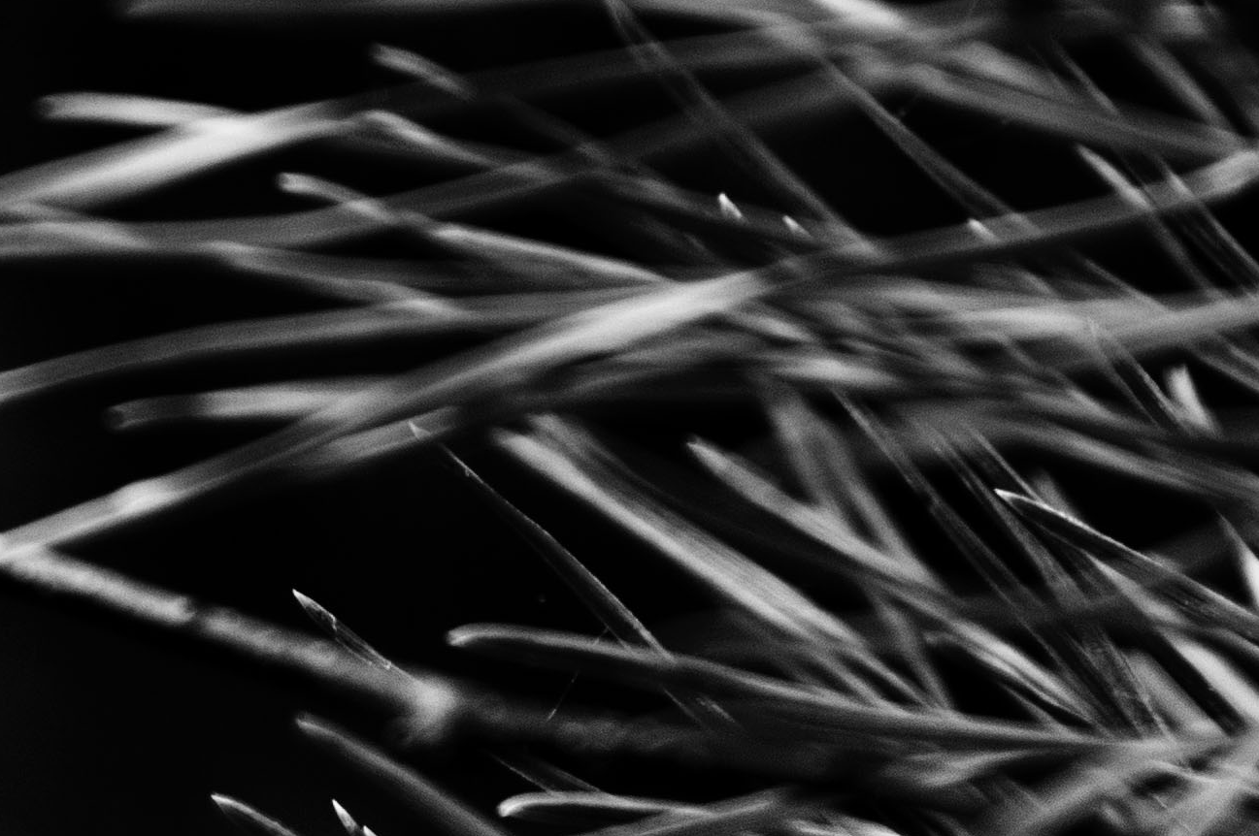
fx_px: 17014
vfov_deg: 2.8
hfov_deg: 4.2
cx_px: -1527
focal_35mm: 487
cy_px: 1149
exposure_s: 1/250
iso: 200
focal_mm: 70
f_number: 2.8
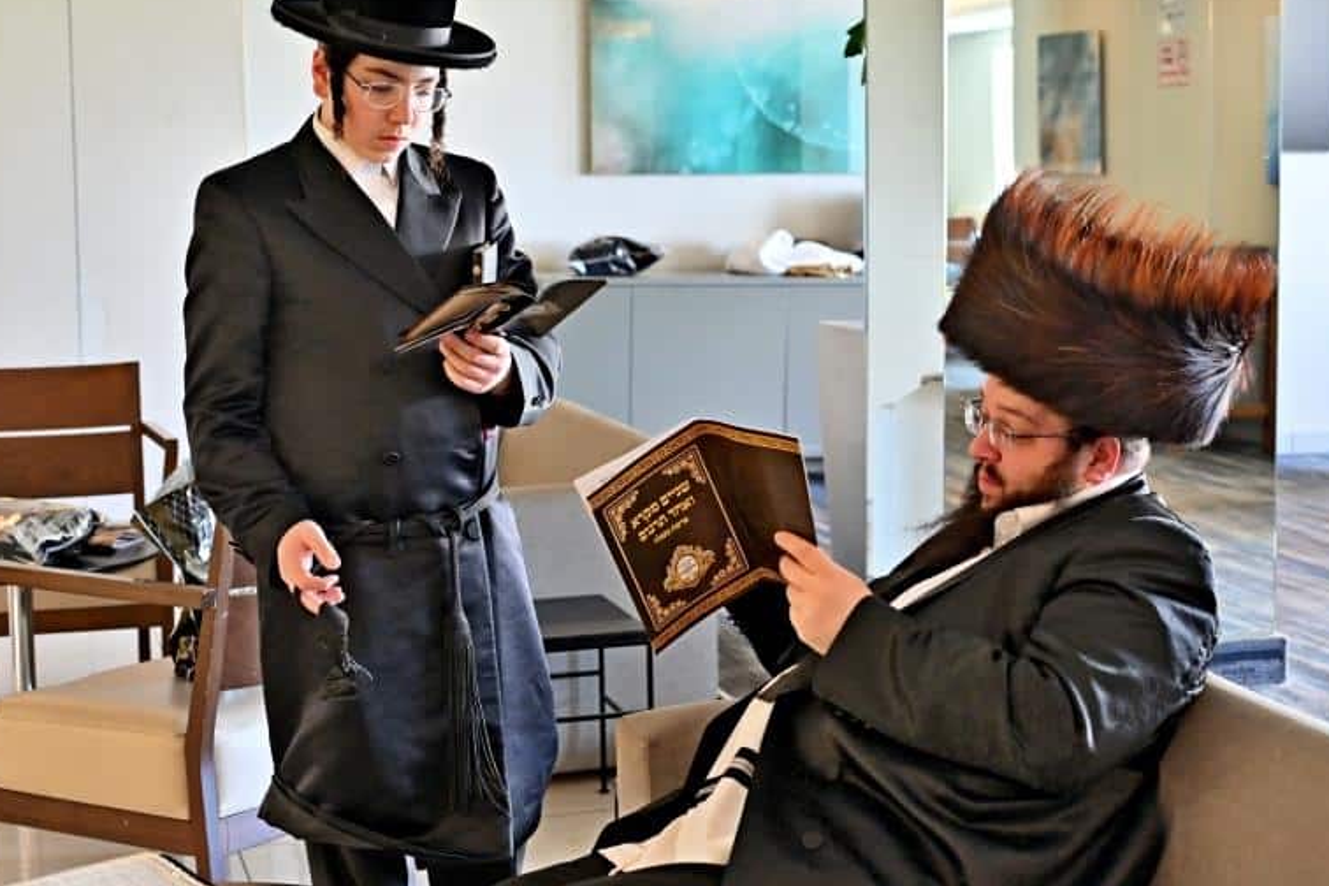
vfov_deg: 20.9
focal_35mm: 65
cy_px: 363
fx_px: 2399
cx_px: 847
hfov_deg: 30.8
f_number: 4
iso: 1000
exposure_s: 1/125
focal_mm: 48
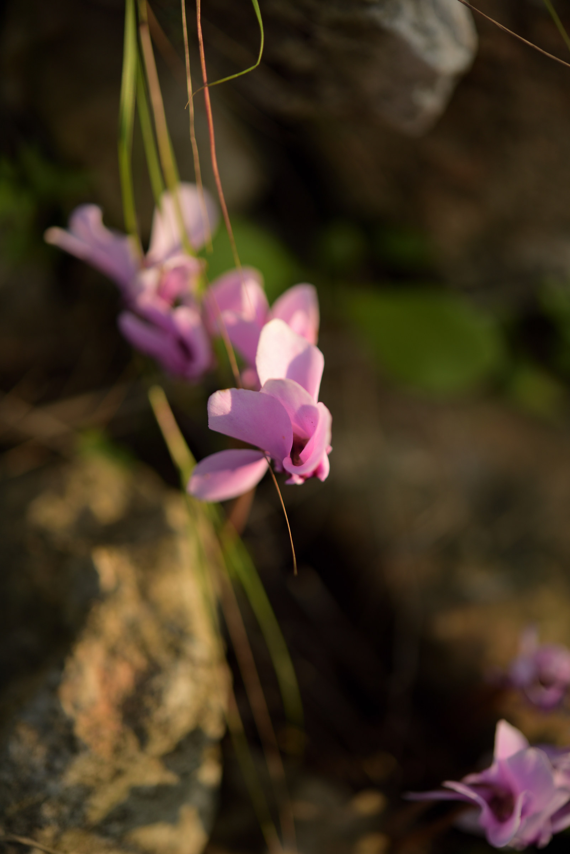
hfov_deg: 22.6
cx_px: 285
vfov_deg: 33.4
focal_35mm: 60
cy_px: 427
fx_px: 1424
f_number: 3
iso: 64
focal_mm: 60
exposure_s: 1/200
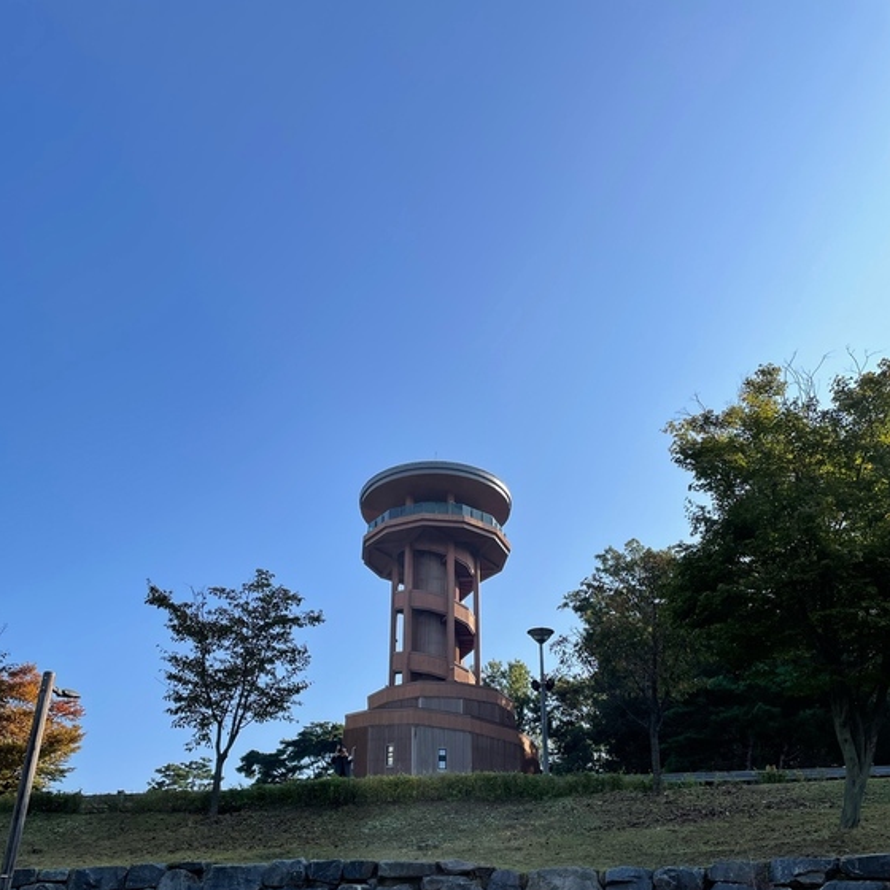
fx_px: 902
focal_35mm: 31
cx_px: 443
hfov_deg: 52.5
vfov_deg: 51.5
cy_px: 599
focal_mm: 4.2
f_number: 1.6
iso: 32
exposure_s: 1/2506
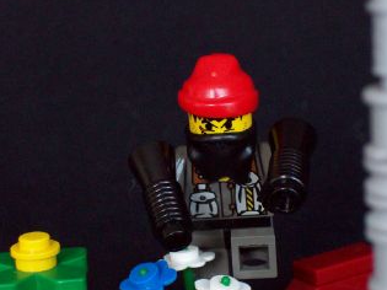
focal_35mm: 137
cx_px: 205
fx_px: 1531
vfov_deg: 10.8
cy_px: 180
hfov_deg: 14.4
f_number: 4.8
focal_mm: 18
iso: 160
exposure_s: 1/8
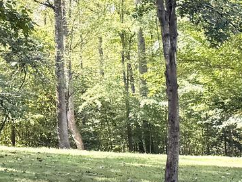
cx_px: -133
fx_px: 957
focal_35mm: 137
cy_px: -22
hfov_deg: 13.5
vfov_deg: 10.7
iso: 80
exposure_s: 1/312
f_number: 1.78
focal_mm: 6.76
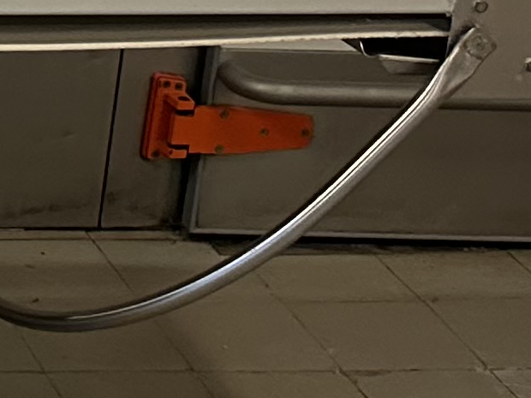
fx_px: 2393
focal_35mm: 156
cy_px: 15
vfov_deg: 9.5
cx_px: -632
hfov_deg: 11.1
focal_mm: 6.86
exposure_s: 1/33
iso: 640
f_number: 1.78
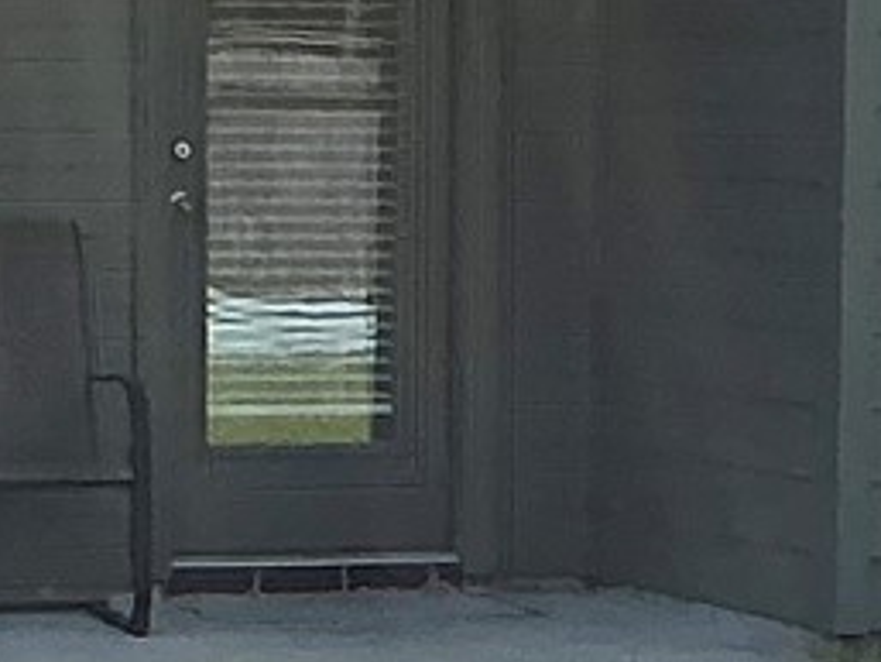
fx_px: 5882
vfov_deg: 6.4
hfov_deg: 8.6
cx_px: 562
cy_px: 758
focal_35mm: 231
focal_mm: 3
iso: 25
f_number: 1.8
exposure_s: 1/1675
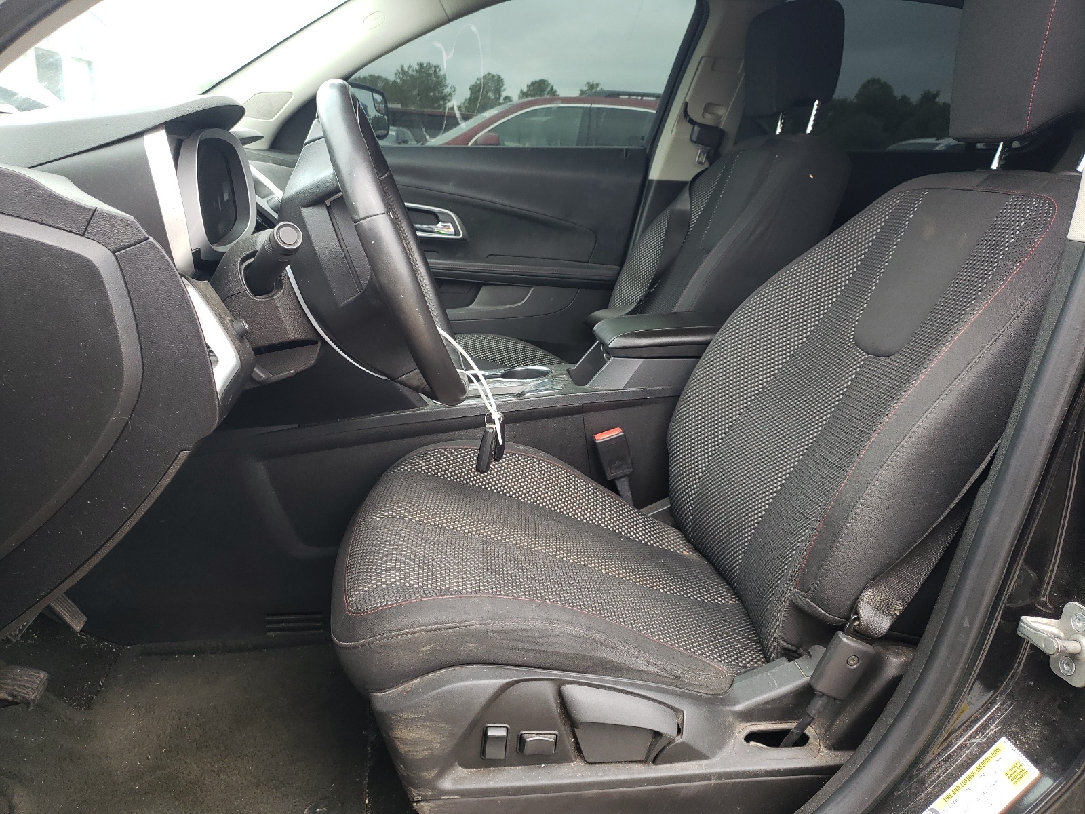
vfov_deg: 53.1
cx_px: 542
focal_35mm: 26
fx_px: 815
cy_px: 407
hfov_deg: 67.3
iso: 54
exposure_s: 1/120
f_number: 1.5
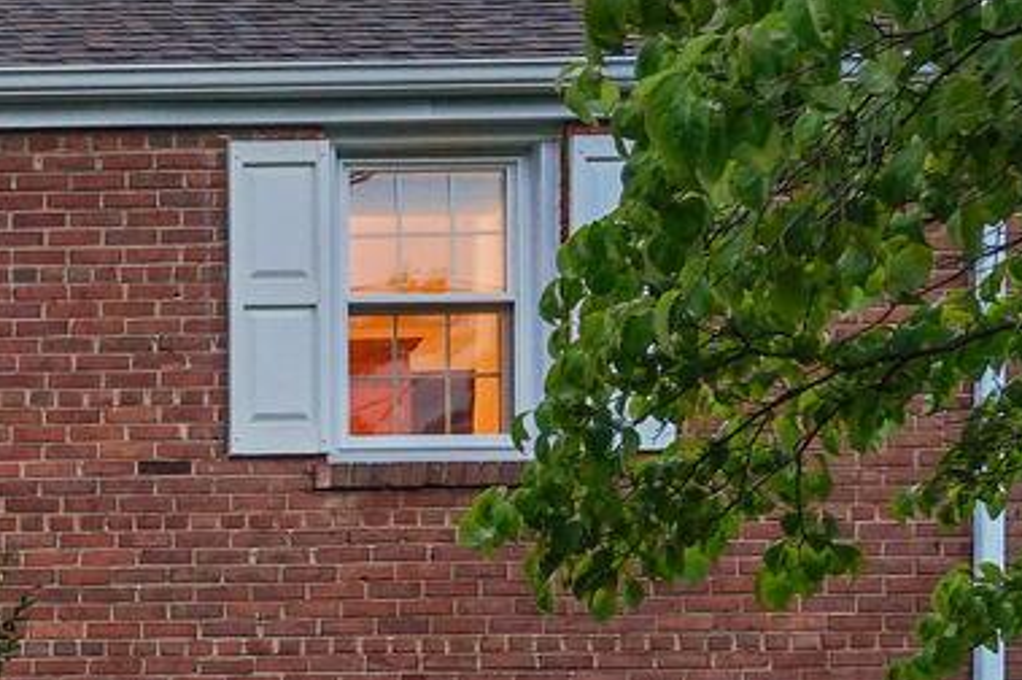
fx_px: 2071
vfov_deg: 18.3
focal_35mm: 73
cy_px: 634
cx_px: -887
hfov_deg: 19.5
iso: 500
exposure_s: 1/6
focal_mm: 16
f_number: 8
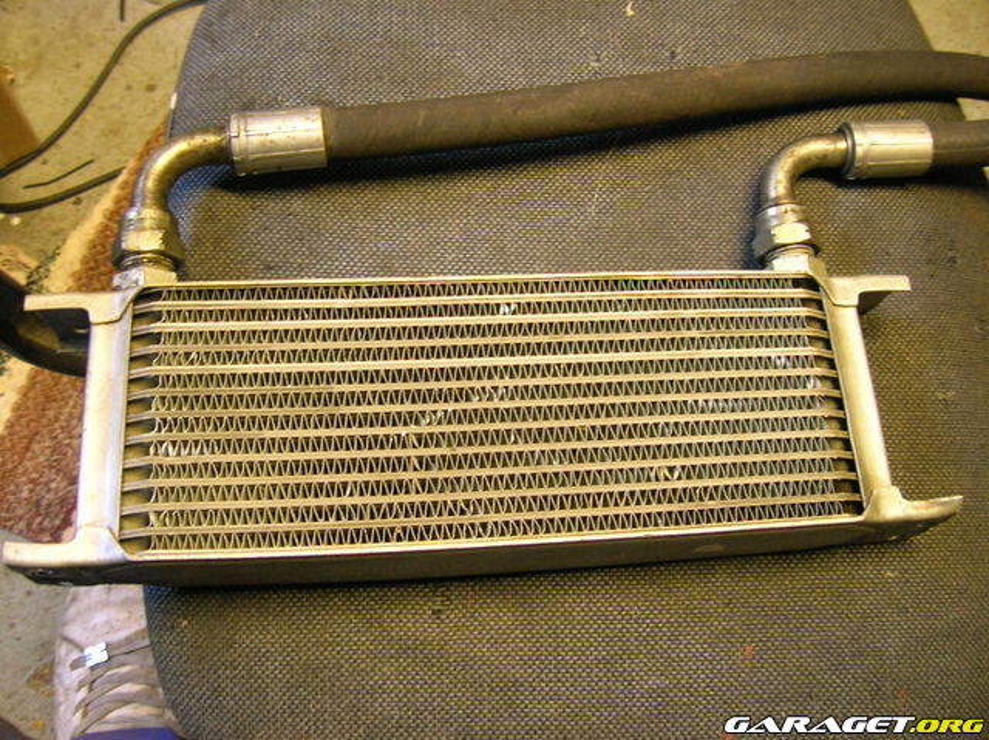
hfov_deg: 54.0
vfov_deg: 41.7
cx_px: 494
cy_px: 370
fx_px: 971
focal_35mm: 34
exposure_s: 1/4.4
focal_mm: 5.7
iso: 105
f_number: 2.9
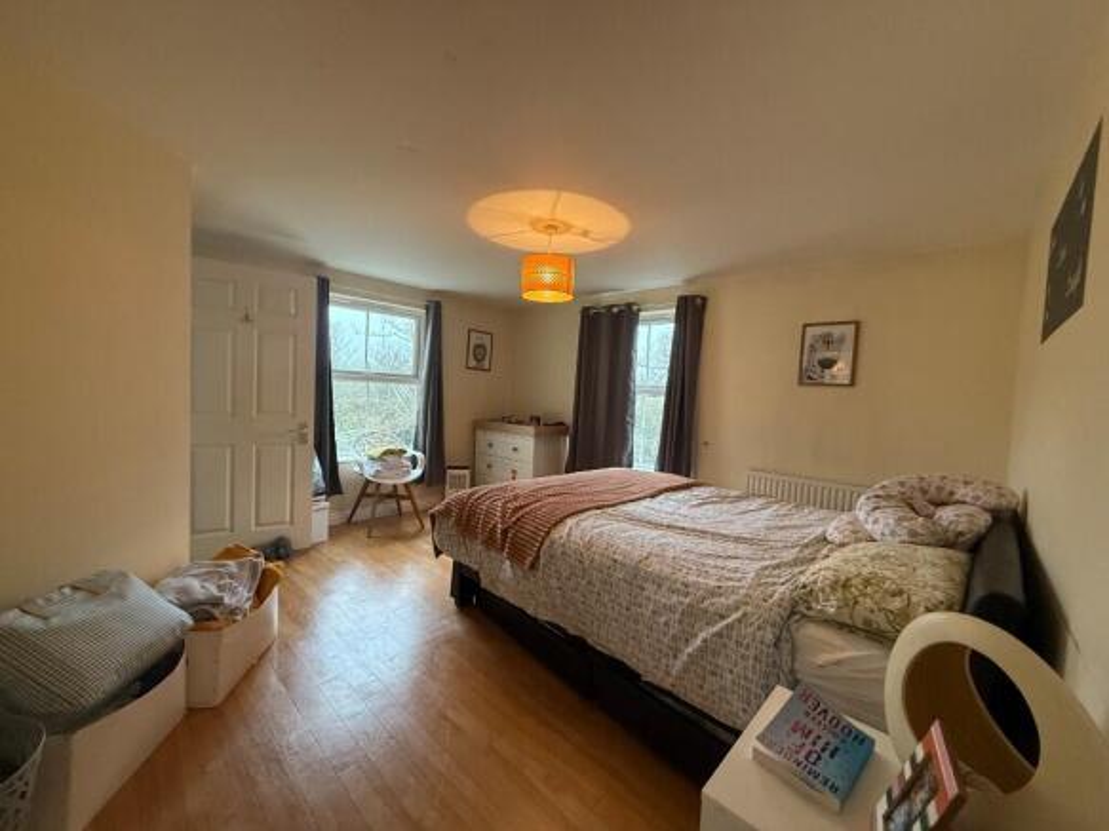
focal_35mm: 14
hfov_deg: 102.1
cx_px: 554
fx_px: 448
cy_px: 416
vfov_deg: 85.7
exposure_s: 1/100
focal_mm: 2.22
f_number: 2.2
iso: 400
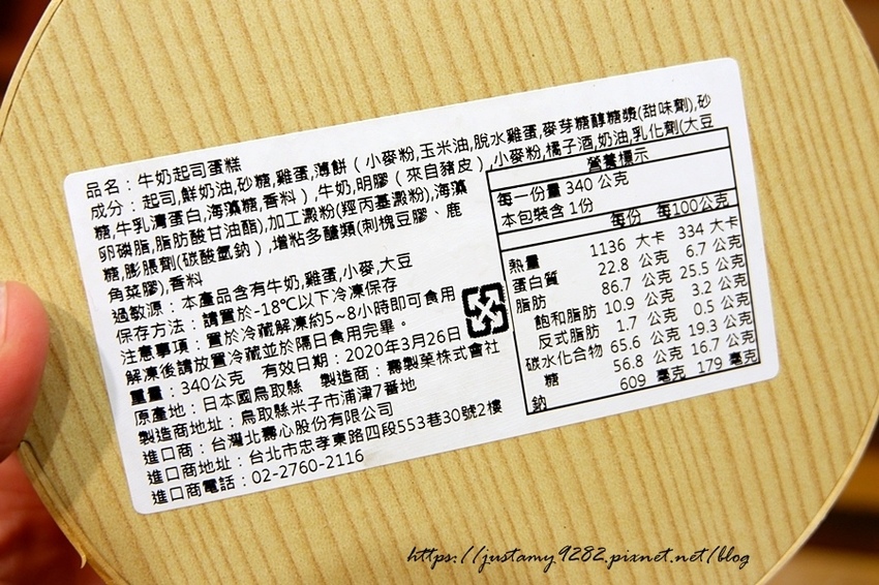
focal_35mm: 47
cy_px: 292
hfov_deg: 41.9
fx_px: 1147
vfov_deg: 28.6
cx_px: 440
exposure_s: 1/40
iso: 800
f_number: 4.7
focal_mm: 31
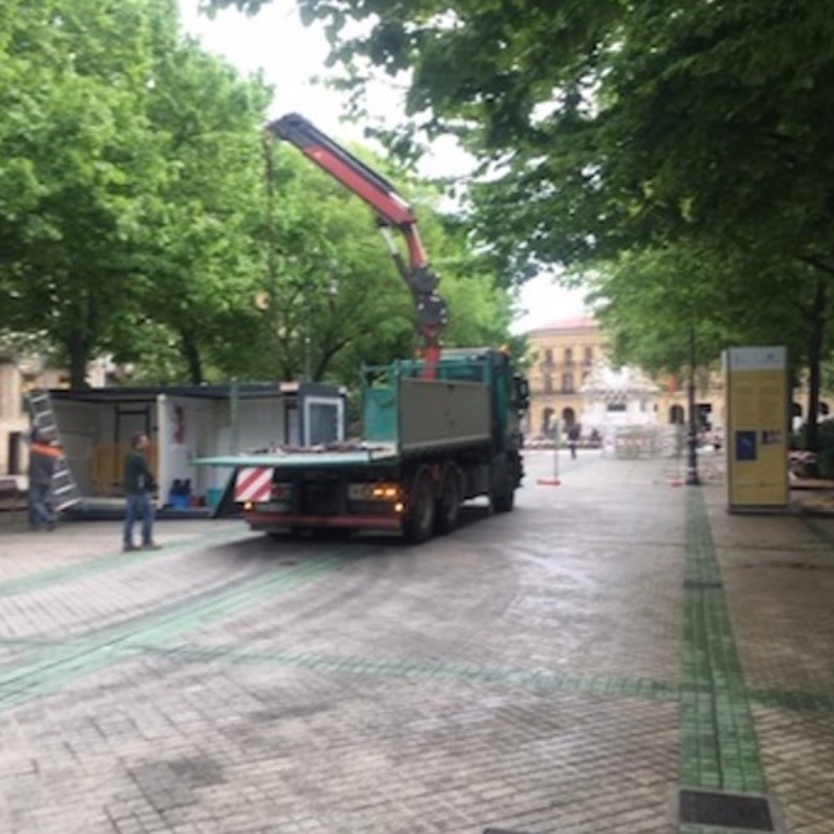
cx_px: 398
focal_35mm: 35
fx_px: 954
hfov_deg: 47.2
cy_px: 412
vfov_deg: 47.2
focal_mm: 4.15
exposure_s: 1/100
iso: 25
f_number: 2.2
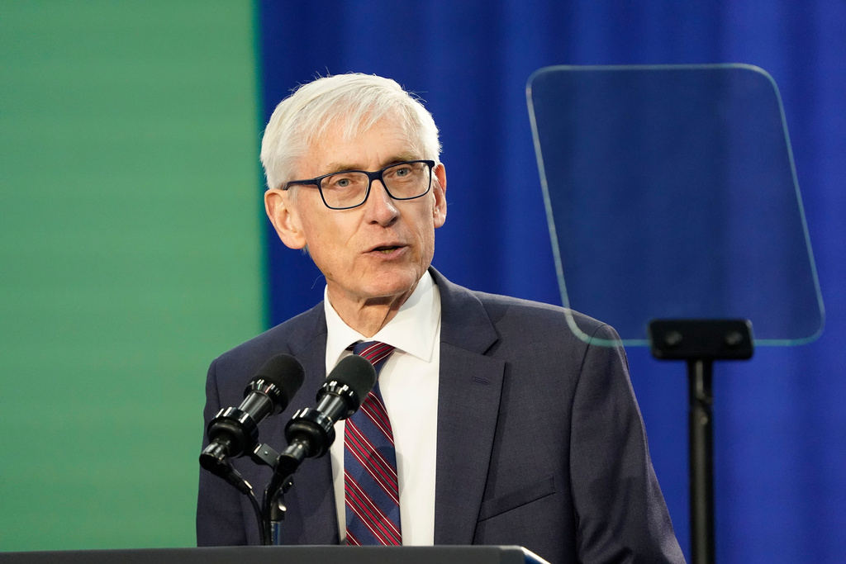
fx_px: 10975
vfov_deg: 2.9
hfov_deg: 4.4
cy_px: 282
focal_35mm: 467
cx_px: 423
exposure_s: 1/200
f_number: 6.3
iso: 6400
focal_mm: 467
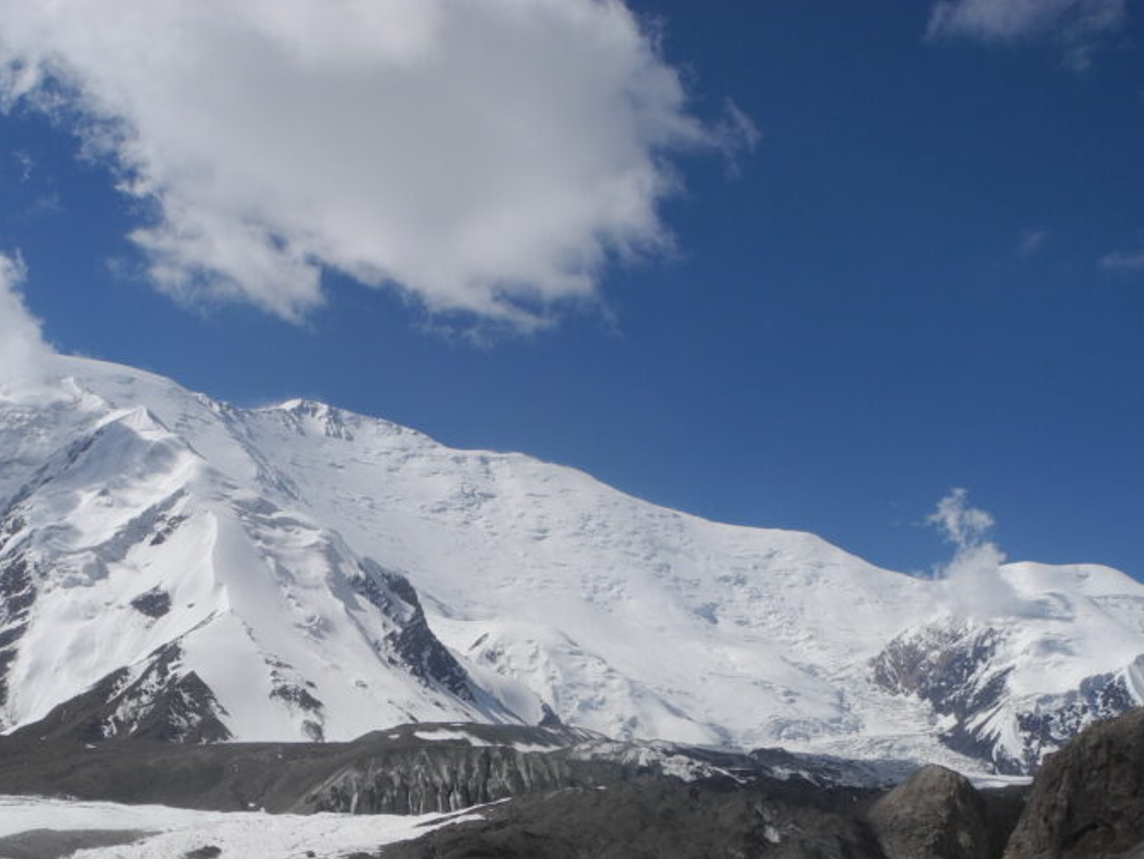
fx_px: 1620
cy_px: 655
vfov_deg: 29.2
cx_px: 361
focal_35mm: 49
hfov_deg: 38.4
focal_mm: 6.8
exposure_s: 1/1048
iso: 100
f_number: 6.3
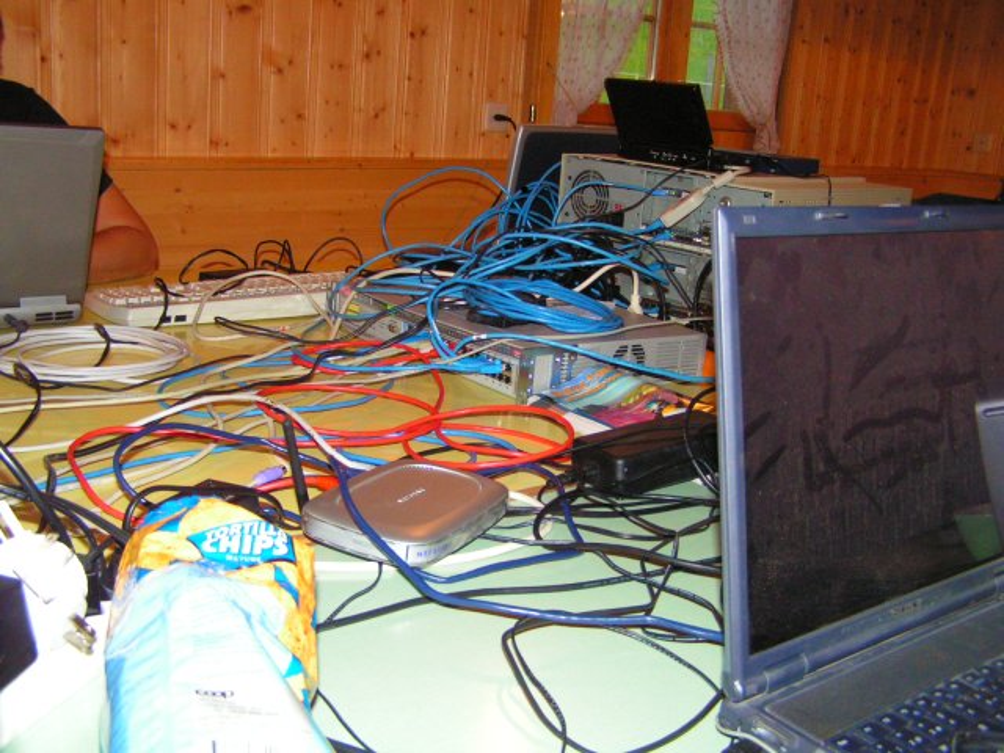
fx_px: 1102
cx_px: 502
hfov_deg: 49.0
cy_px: 376
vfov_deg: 37.7
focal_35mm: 38
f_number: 2.8
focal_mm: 6.3
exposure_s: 1/40
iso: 200
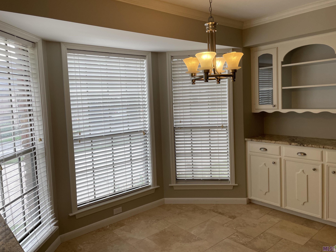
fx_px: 262
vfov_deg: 51.4
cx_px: 165
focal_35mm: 27
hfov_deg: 65.3
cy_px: 122
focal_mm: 4.2
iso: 32
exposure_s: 1/296
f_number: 1.6
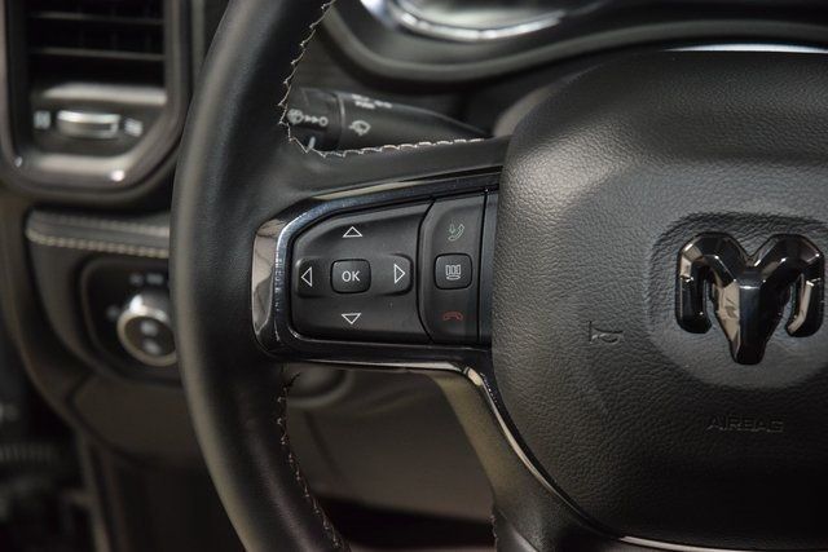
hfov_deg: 19.5
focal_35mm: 105
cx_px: 414
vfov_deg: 13.0
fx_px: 2415
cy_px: 276
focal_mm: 70
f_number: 4.5
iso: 2500
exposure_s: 1/30
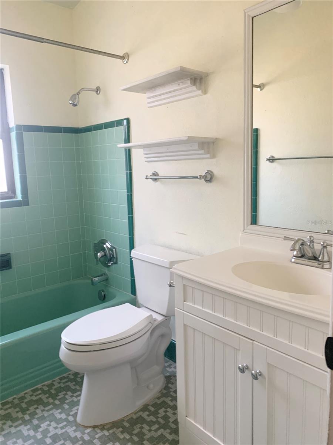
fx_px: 333
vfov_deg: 67.3
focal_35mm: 26
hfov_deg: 53.1
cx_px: 166
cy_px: 222
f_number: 1.8
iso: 320
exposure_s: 1/60
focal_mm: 4.25
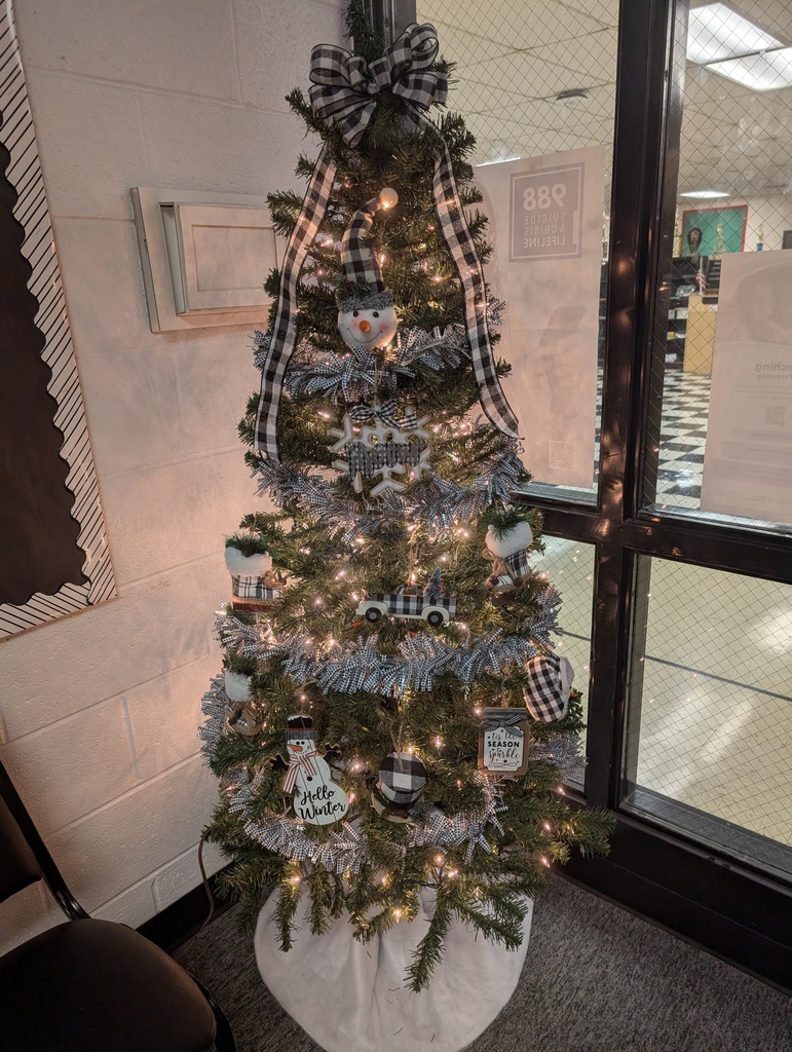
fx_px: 730
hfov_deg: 56.9
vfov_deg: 71.5
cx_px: 396
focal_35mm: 24
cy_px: 526
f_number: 1.68
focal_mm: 6.9
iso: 38
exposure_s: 1/129
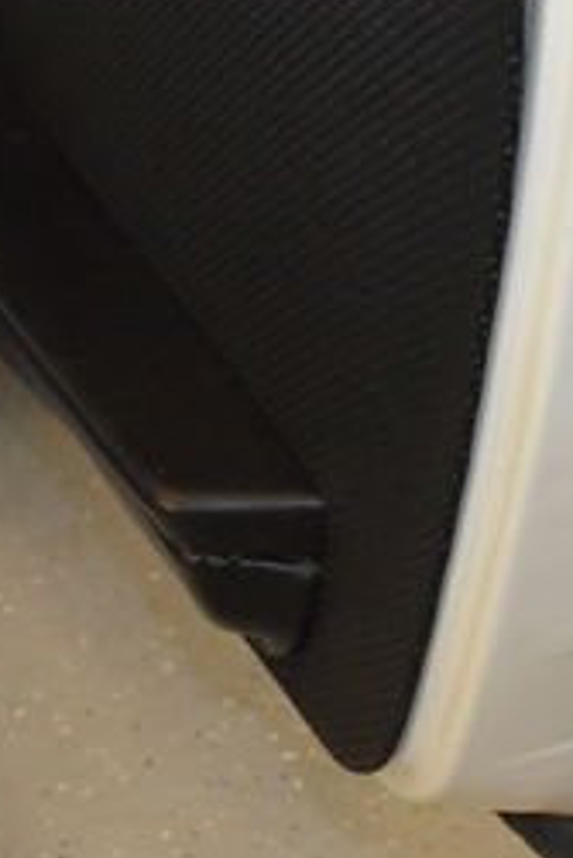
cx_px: 250
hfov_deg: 13.6
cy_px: 275
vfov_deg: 20.1
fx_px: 2408
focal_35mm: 101
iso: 3200
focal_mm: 22
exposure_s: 1/60
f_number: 3.8
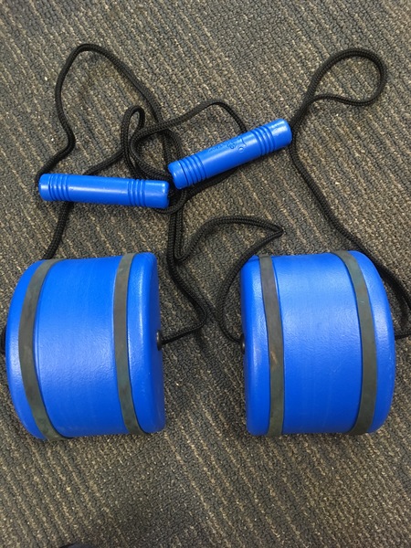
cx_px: 206
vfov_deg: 61.7
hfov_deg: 48.2
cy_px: 274
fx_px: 459
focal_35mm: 29
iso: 200
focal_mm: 4.15
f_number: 2.2
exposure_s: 1/20
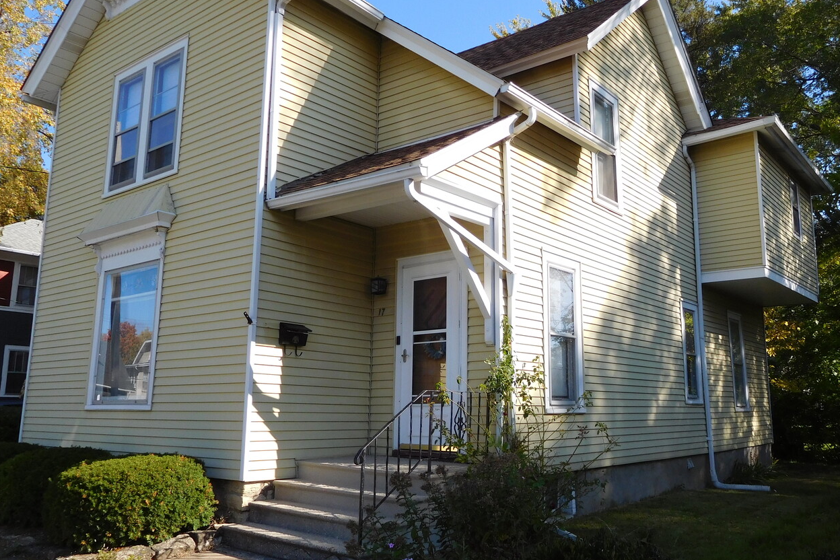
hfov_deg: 61.7
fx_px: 700
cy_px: 275
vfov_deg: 43.6
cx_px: 477
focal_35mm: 30
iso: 125
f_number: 3.4
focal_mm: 4.5
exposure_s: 1/800
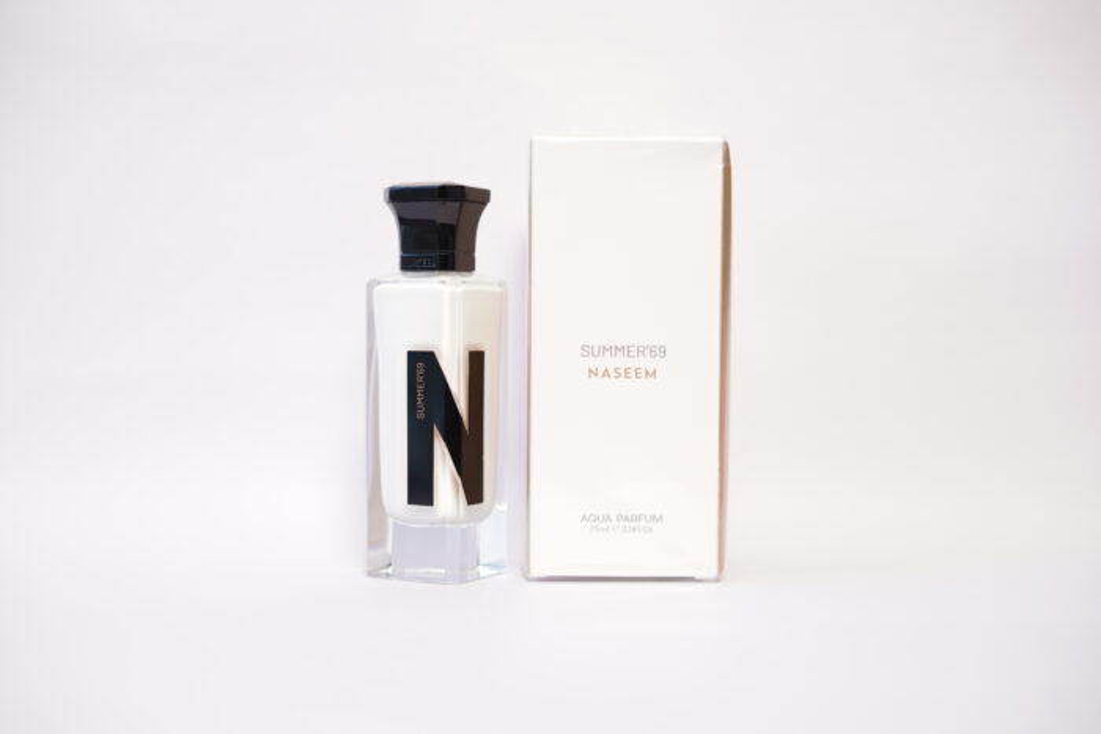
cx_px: 550
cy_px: 367
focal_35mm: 50
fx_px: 1529
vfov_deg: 27.0
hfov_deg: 39.6
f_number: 2.8
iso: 800
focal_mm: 50
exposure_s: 1/200
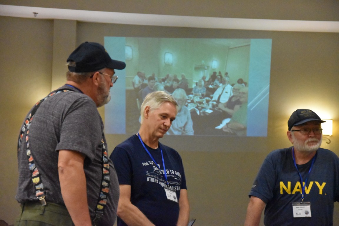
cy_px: 113
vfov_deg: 12.2
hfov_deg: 18.2
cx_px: 170
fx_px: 1059
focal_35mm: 112
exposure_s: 1/100
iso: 12800
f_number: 5.3
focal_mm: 75
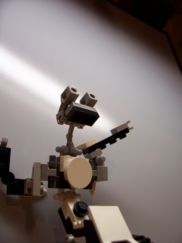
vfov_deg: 54.0
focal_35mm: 34
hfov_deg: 41.8
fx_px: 238
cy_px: 122
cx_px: 91
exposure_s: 1/73
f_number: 2.7
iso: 80
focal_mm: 5.6
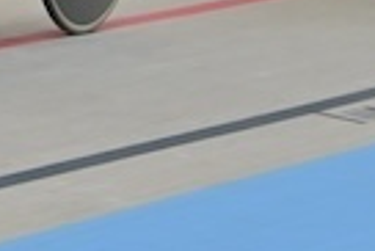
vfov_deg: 2.2
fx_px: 6434
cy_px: -321
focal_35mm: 617
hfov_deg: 3.3
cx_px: 61
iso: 1600
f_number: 7.1
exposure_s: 1/500
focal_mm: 105
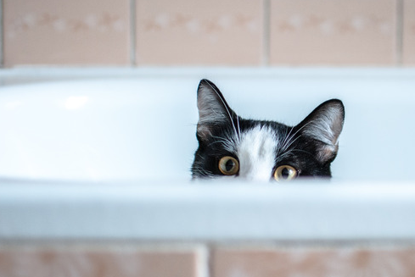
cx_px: 257
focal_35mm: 84
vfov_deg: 16.3
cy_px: 158
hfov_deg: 24.2
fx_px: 967
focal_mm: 35
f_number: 1.8
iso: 200
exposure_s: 1/50
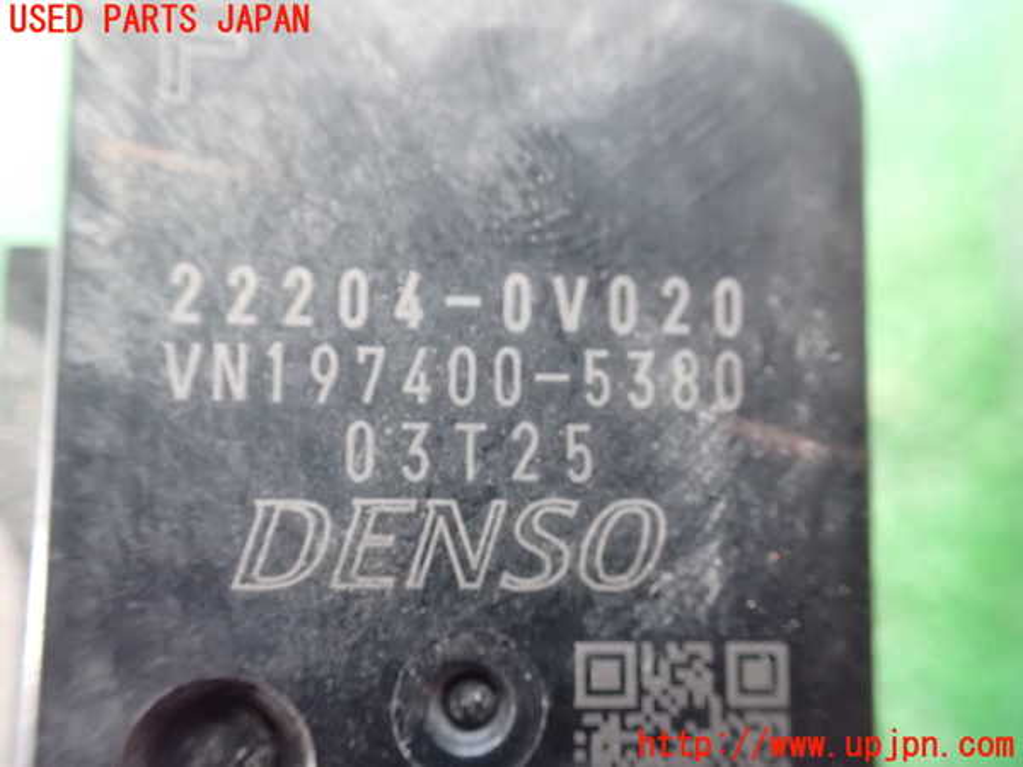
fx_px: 887
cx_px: 512
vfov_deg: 46.8
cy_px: 384
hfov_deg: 60.0
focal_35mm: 30
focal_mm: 5.4
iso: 1600
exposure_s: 1/15
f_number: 2.3
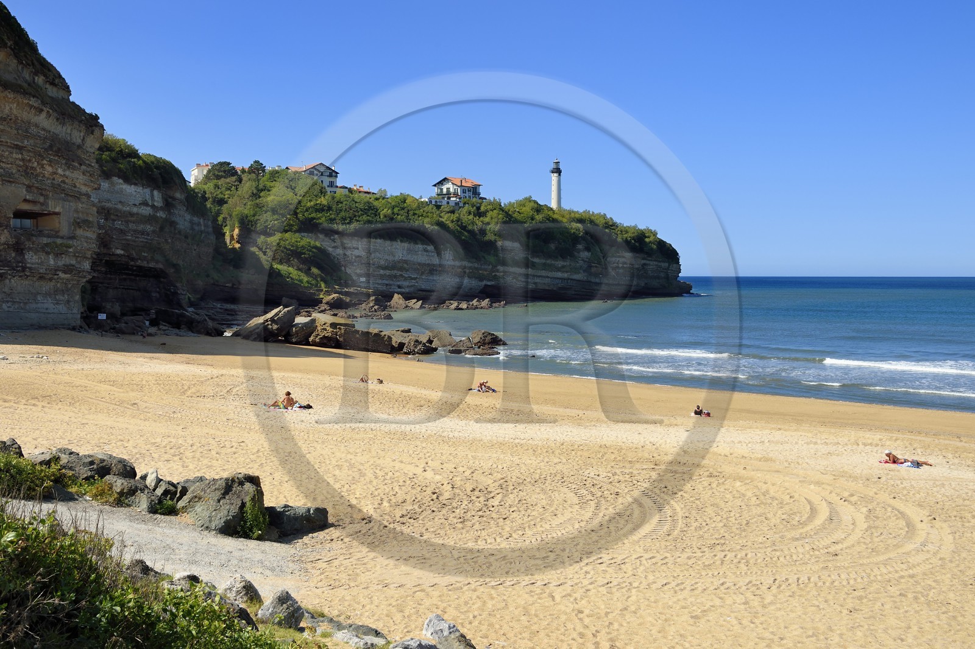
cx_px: 488
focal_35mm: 36
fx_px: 975
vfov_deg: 36.9
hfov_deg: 53.1
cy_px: 324
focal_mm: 36
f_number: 11
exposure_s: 1/320
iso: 200
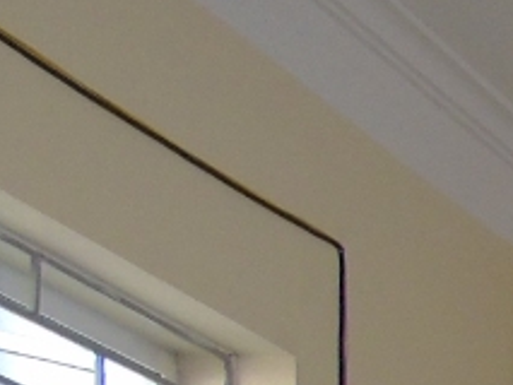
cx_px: 1623
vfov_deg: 7.5
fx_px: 2610
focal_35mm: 176
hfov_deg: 8.8
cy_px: 1096
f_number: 3.4
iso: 100
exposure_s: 1/30
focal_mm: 4.4
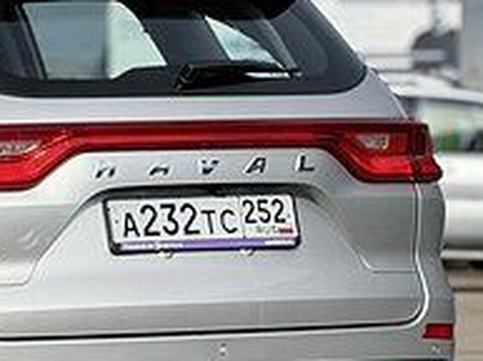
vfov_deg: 4.3
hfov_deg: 5.8
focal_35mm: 341
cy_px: 276
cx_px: -168
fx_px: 4749
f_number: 2.8
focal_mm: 15.66
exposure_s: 1/2083
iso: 64
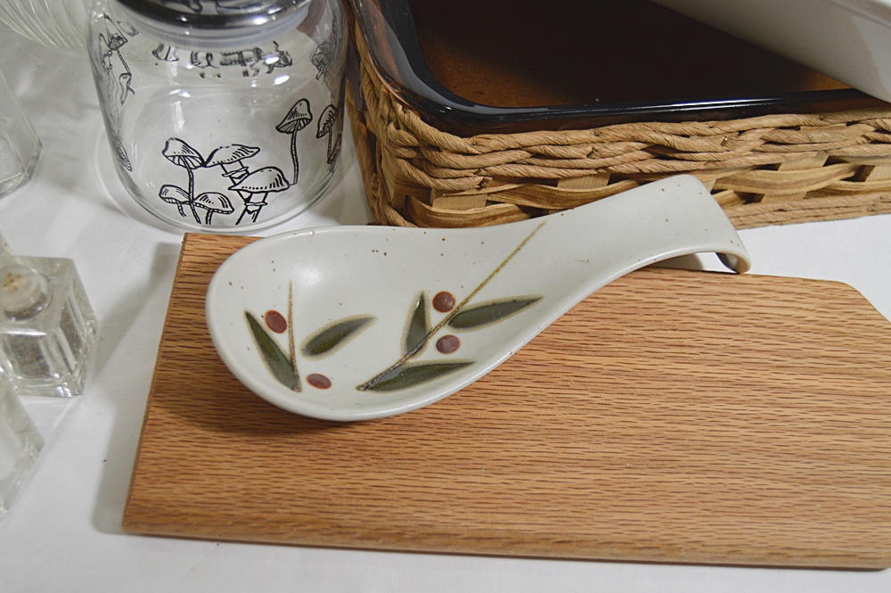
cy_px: 296
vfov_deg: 34.2
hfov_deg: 49.6
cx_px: 446
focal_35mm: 39
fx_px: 964
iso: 500
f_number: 4
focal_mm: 26
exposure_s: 1/60
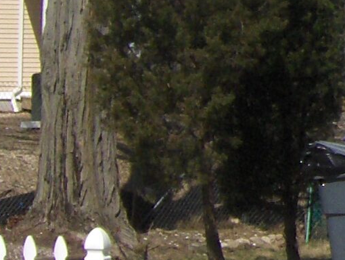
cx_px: 864
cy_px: -187
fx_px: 2096
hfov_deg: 8.5
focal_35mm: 210
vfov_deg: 6.9
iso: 100
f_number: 6.9
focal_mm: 7.5
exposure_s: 1/763
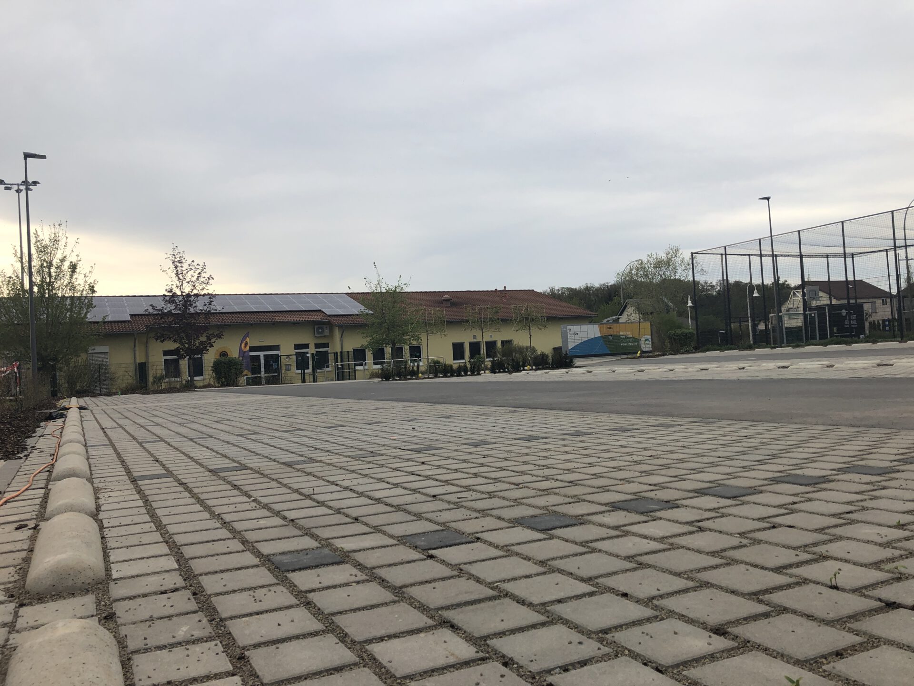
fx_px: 739
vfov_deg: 49.7
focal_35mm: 28
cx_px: 457
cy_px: 343
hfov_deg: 63.4
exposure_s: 1/684
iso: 20
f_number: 1.8
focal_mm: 3.99
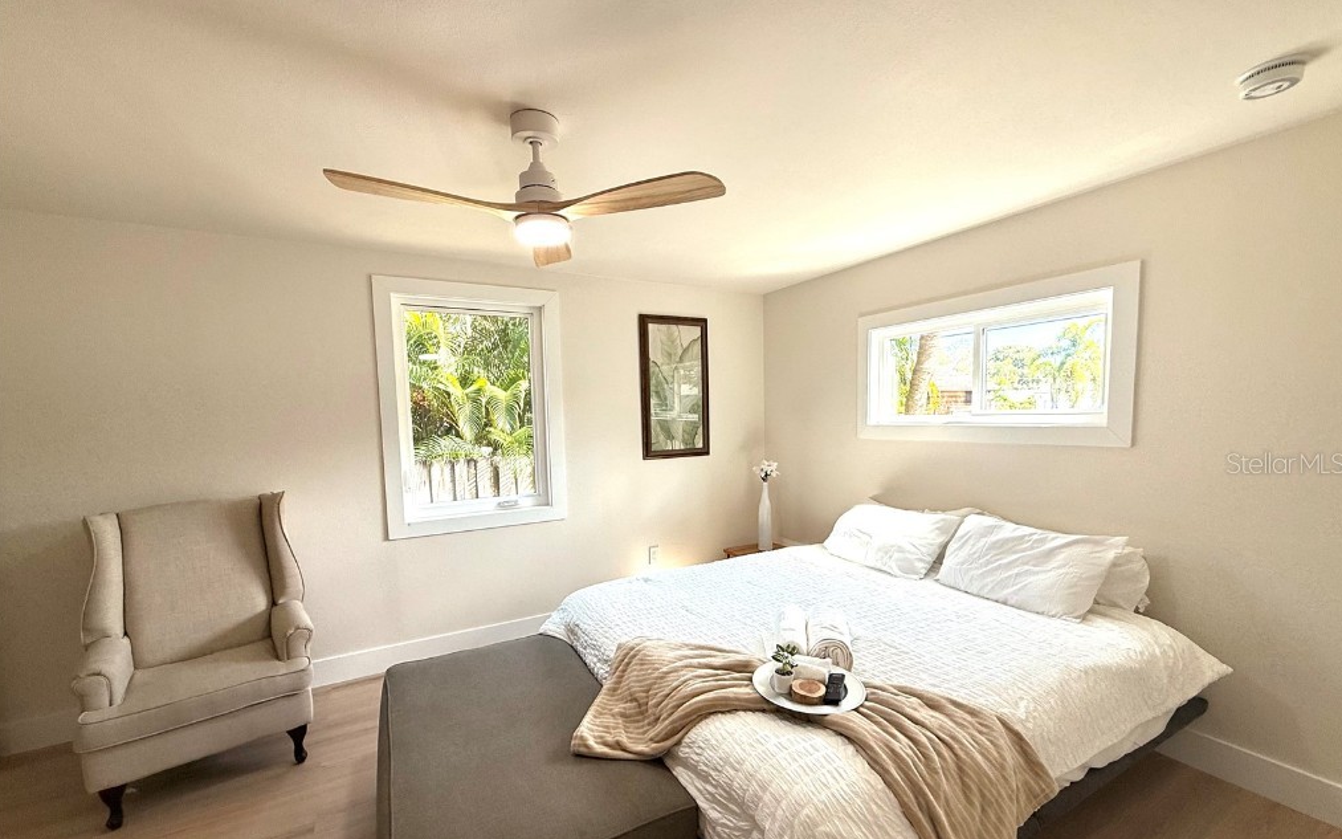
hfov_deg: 101.5
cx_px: 673
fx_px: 549
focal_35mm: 15
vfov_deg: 74.6
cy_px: 463
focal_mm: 2.22
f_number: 2.2
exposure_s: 1/142
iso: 64
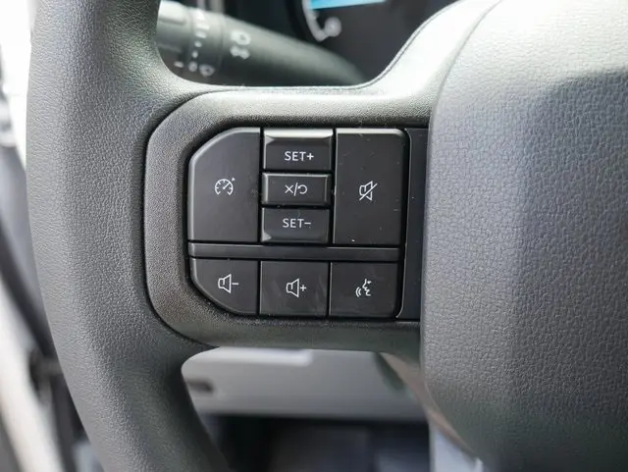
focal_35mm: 40
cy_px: 236
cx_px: 314
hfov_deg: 46.8
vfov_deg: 36.0
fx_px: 726
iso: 320
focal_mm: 20
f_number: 4.5
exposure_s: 1/60
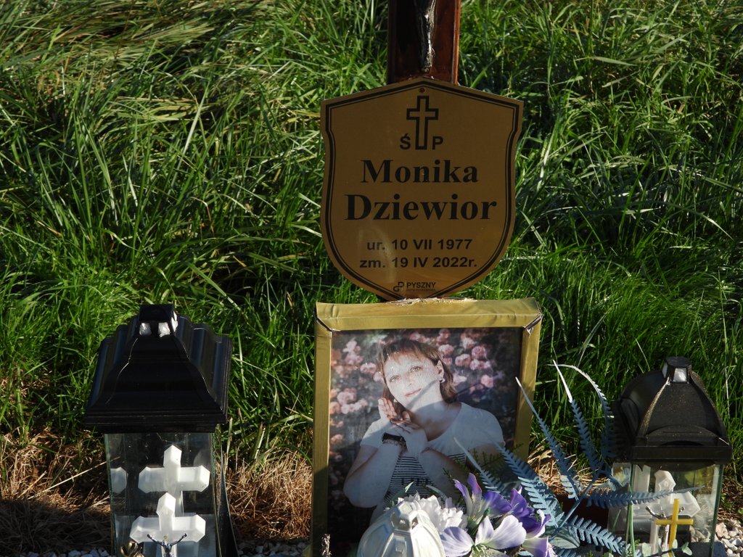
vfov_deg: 22.6
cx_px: 372
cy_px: 278
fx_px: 1395
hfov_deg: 29.8
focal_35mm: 65
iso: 100
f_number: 3.5
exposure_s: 1/1000
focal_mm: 11.7
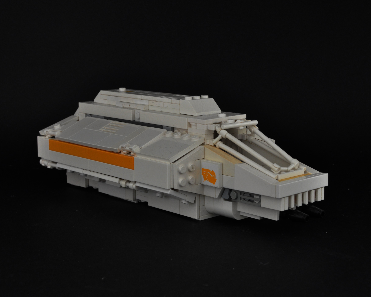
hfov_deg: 29.1
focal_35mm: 65
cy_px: 147
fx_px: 714
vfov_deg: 23.5
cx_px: 191
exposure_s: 1
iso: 720
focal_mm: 38
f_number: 13
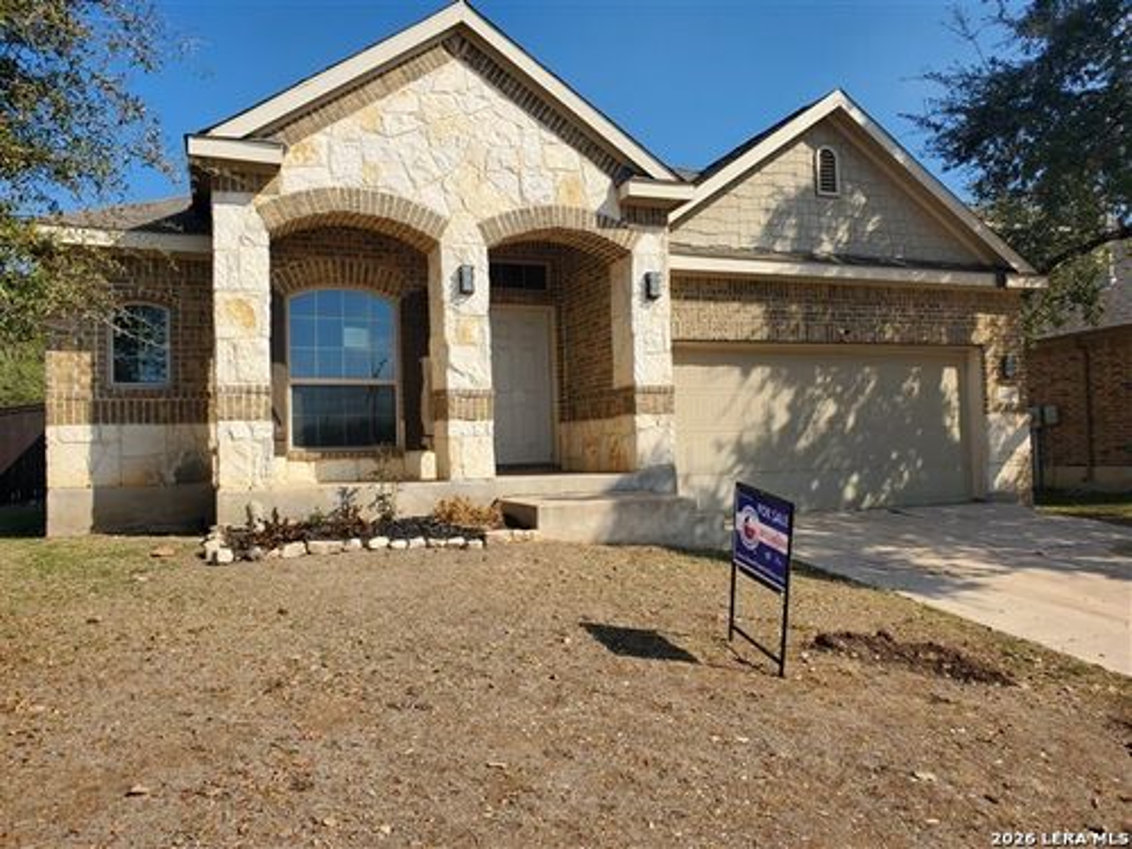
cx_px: 566
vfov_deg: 53.1
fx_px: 850
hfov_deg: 67.3
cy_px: 424
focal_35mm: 26
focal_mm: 4.3
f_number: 2.4
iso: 50
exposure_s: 1/1854
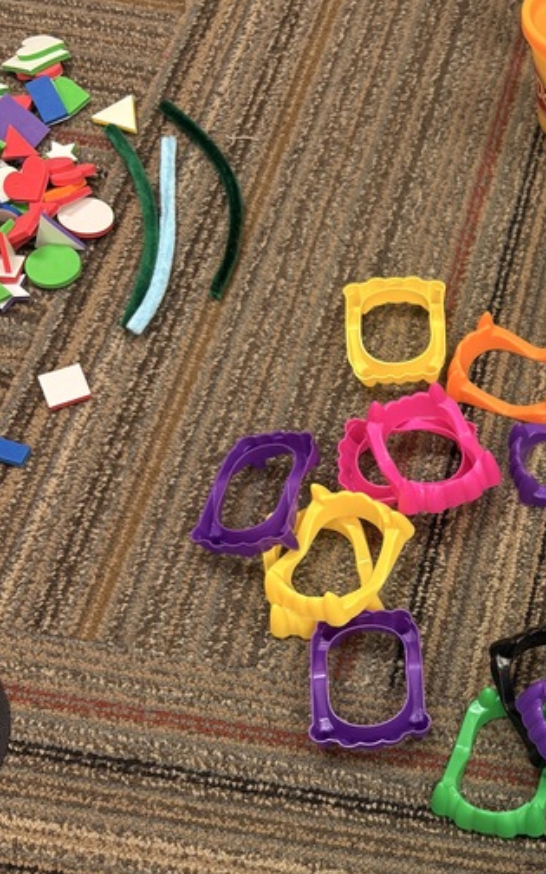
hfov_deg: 21.6
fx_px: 1333
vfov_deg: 35.2
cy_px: 690
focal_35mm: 56
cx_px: 645
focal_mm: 5.96
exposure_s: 1/60
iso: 80
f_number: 1.6
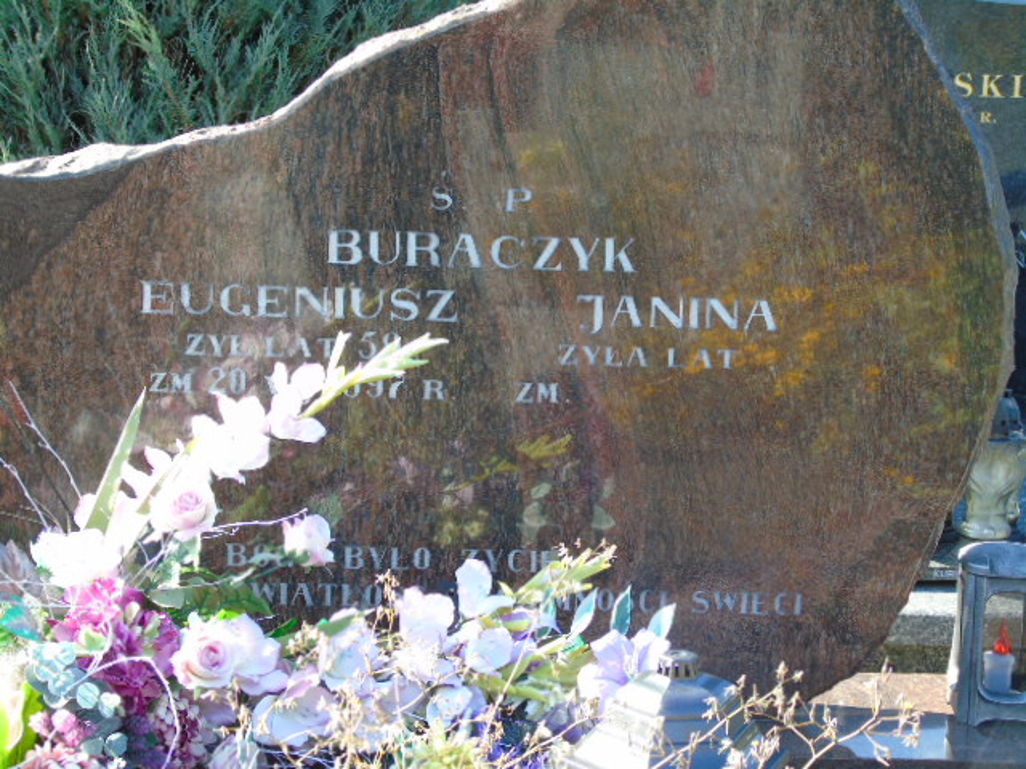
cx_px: 513
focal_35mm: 82
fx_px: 2430
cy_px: 384
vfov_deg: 18.0
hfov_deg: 23.8
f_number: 4.1
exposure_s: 1/80
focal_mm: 15
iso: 80
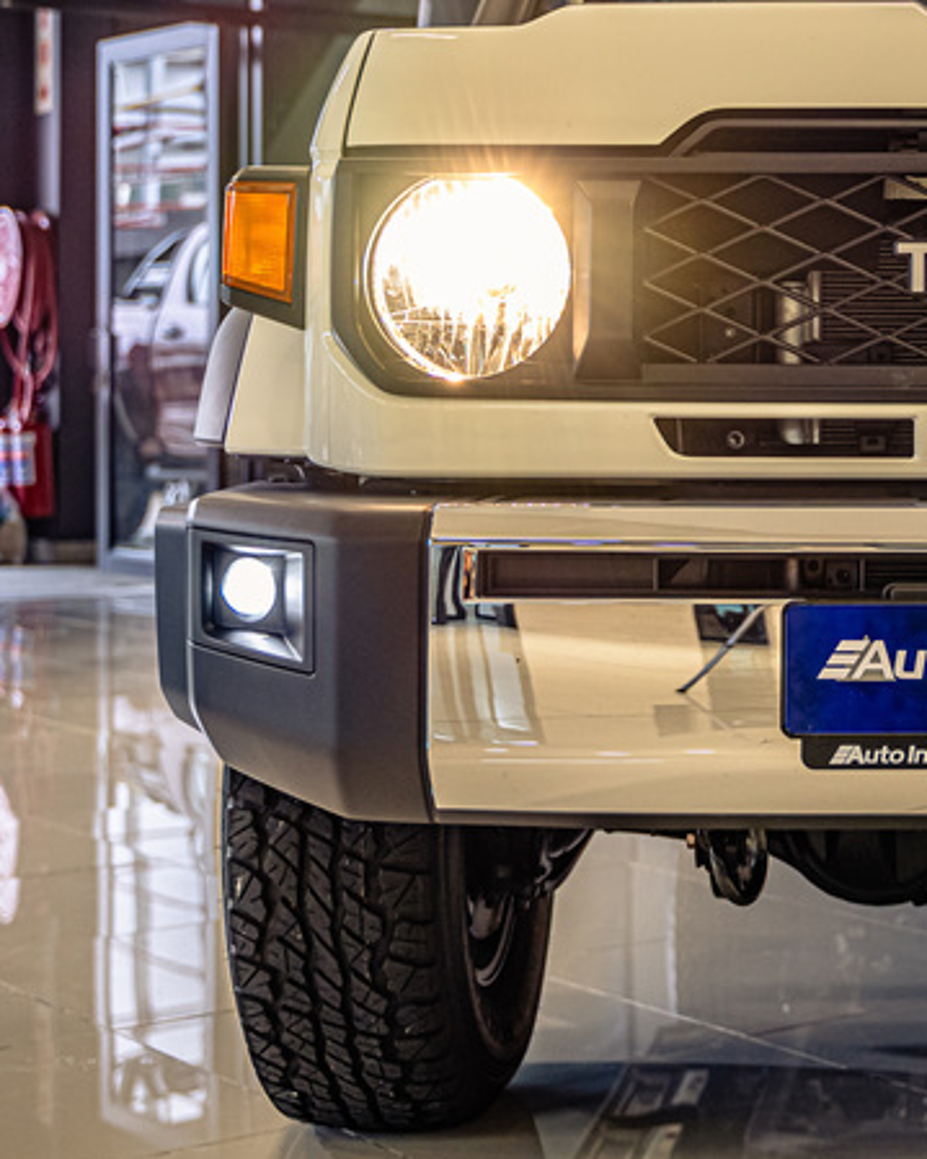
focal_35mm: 77
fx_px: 2642
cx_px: 1086
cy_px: 338
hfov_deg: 18.9
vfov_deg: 24.6
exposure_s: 1/125
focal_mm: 36
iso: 500
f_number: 2.8
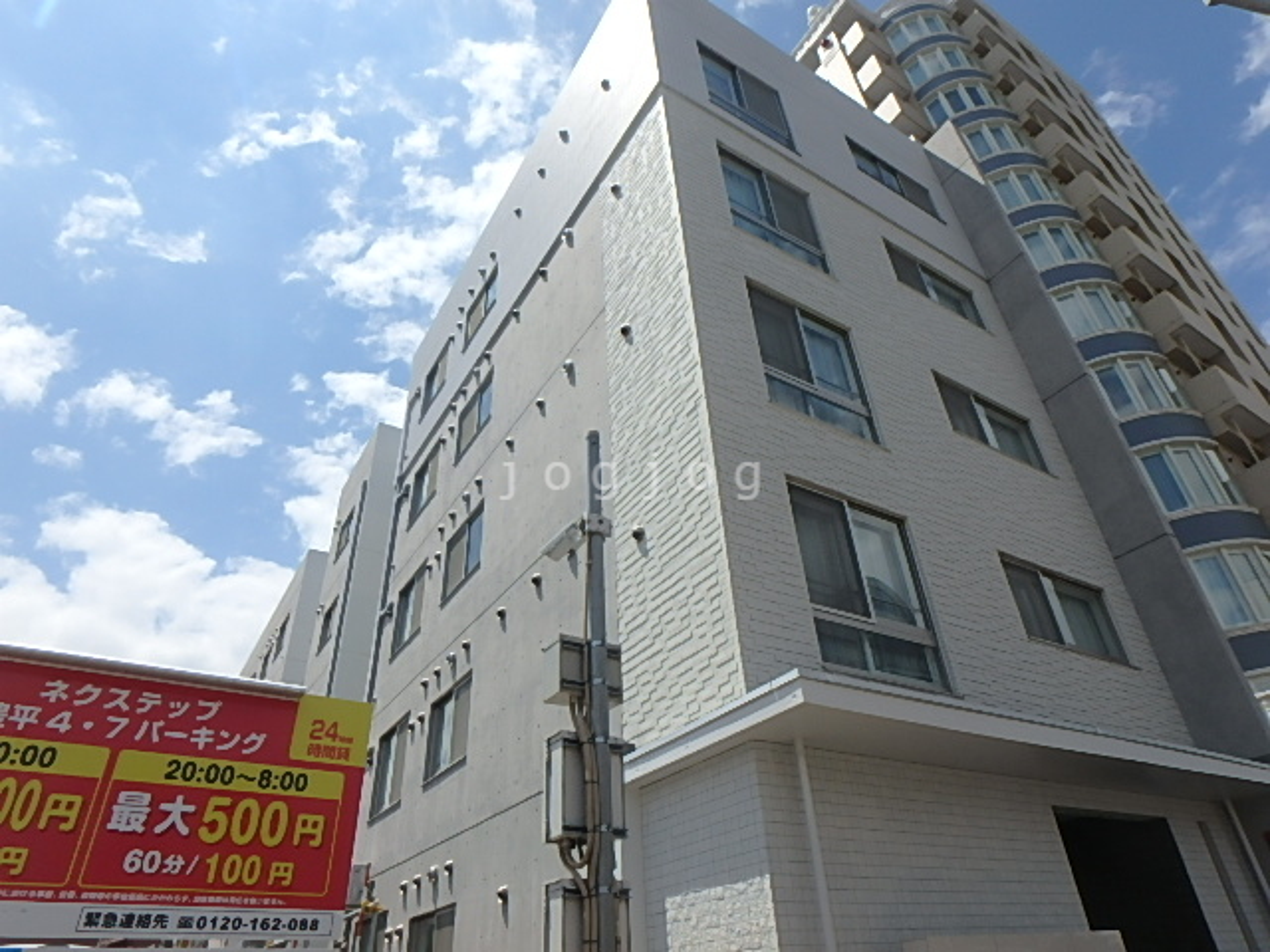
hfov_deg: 79.0
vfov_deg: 63.4
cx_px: 635
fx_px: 770
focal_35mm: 21
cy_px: 476
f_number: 6
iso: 125
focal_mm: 3.7
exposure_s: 1/800
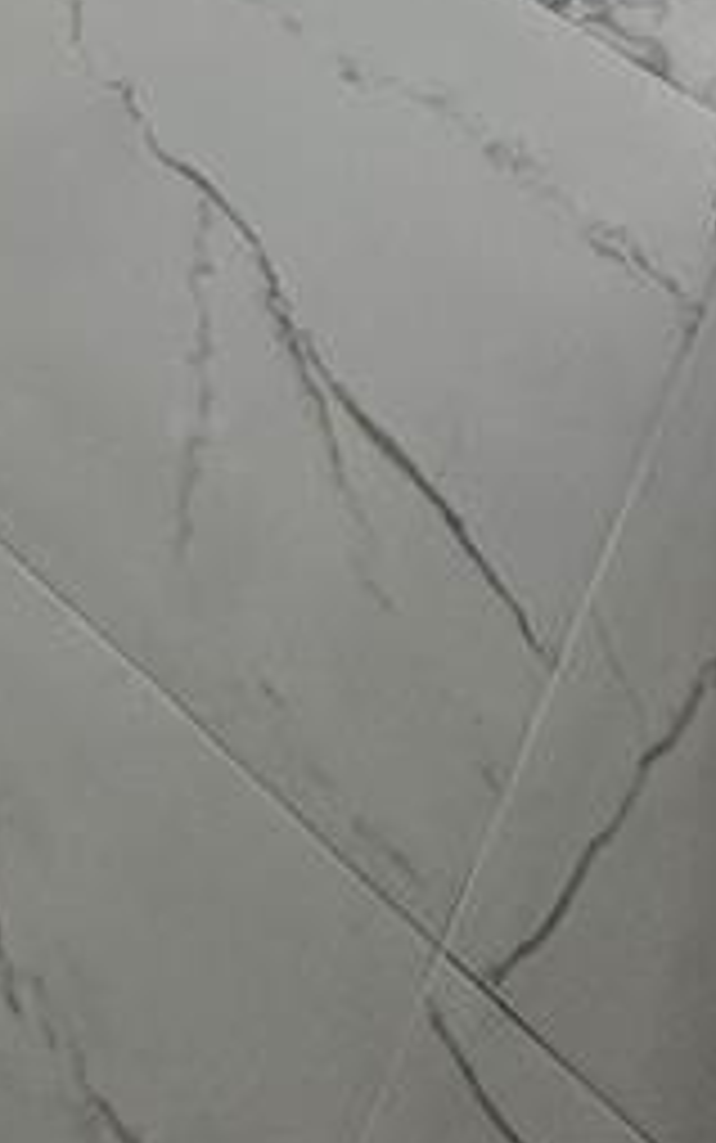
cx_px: -194
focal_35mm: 70
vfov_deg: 16.2
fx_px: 2183
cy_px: -1472
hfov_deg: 17.6
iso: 40
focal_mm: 2.22
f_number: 2.2
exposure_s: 1/123
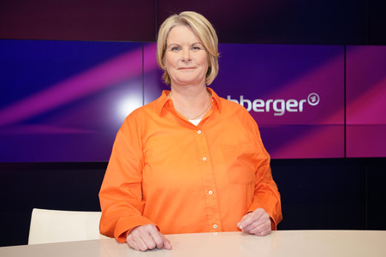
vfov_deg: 35.0
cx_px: 193
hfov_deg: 50.7
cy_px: 128
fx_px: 407
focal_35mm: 38
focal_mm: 38
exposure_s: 1/160
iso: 2000
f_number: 5
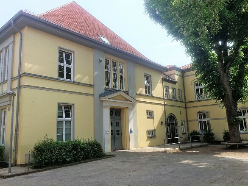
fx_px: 208
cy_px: 93
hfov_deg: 61.6
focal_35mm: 29
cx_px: 124
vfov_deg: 48.2
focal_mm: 4.15
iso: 32
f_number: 2.2
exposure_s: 1/1466
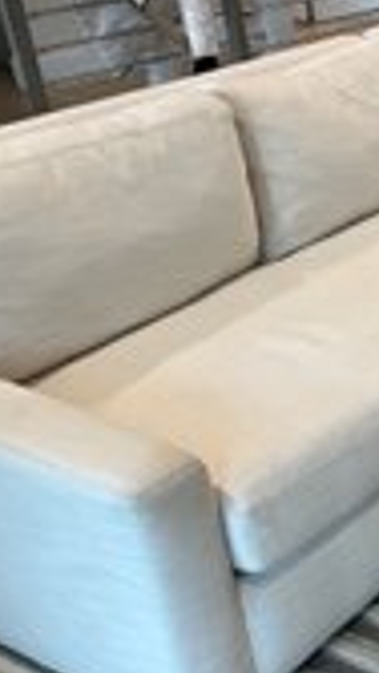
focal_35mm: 58
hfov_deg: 18.0
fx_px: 1036
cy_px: 433
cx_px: 603
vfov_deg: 35.8
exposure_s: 1/120
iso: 100
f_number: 1.5
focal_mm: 5.7
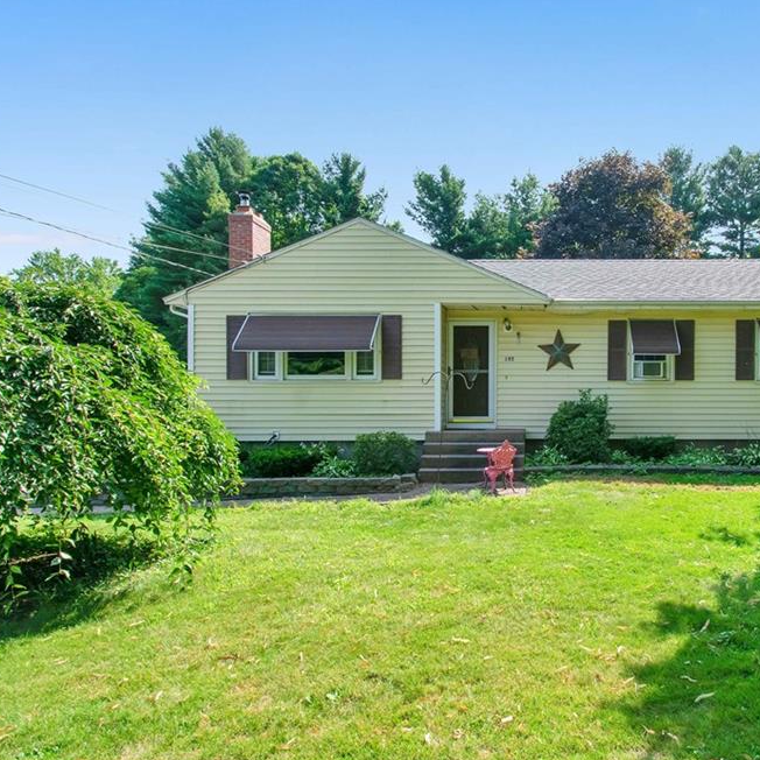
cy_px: 367
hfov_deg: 71.2
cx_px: 542
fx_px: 497
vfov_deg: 74.8
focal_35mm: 20
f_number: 11
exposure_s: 1/400
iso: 400
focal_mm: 10
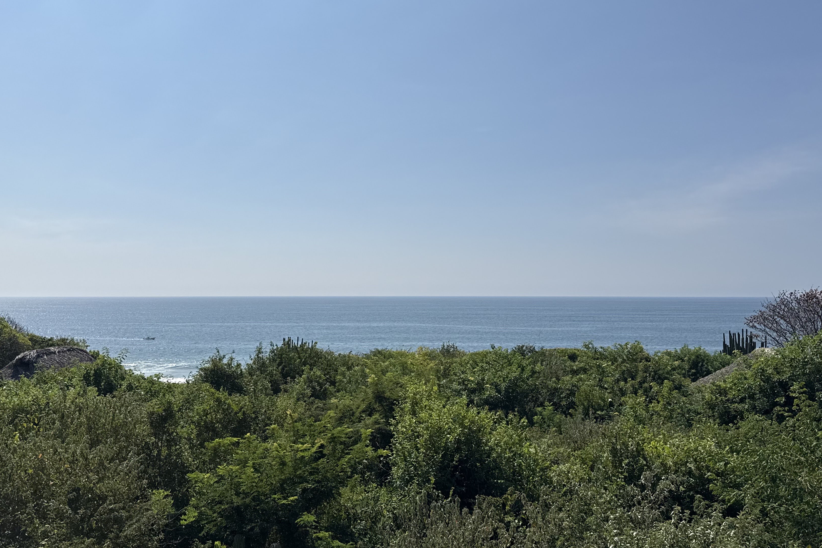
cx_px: 411
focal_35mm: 31
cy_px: 270
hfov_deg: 60.3
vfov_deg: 42.3
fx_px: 708
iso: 80
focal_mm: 6.76
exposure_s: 1/14286
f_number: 1.78
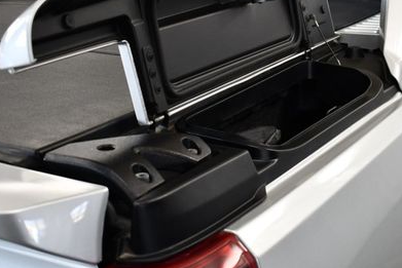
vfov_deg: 23.0
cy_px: 129
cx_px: 289
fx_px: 659
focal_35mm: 59
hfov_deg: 33.4
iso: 800
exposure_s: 1/160
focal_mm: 18
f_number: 3.5
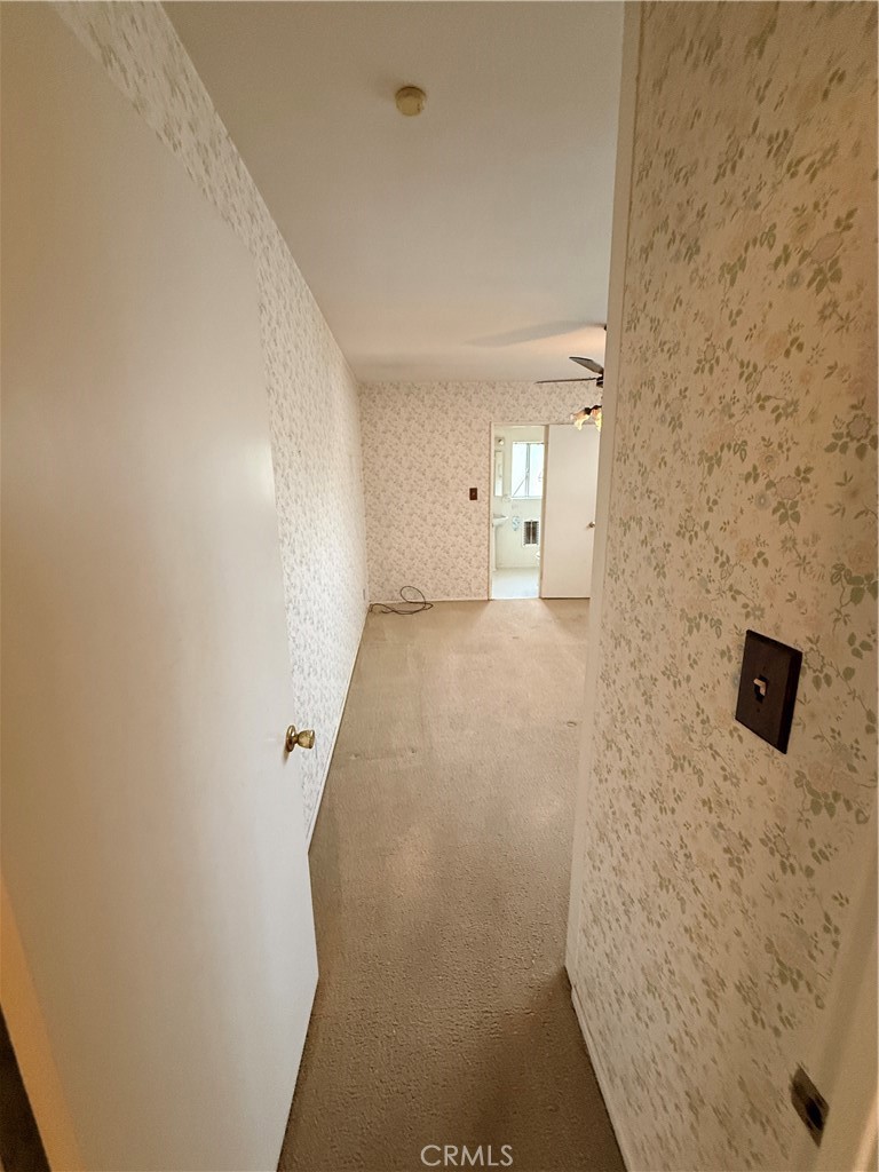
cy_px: 586
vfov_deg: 102.1
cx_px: 440
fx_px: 474
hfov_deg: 85.7
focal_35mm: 14
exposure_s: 1/120
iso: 500
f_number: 2.2
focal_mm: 2.22
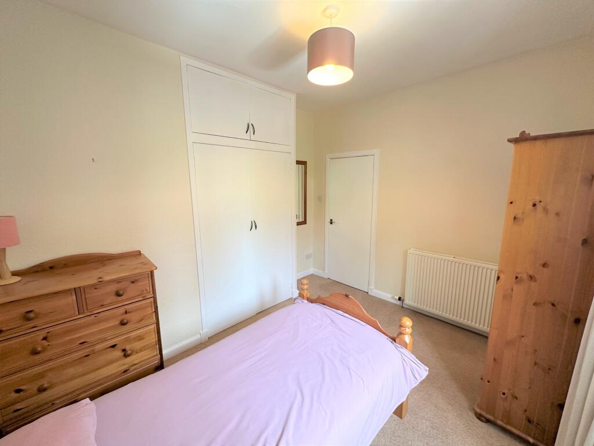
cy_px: 223
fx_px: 240
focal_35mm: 14
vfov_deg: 85.7
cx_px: 297
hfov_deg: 102.1
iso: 160
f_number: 2.2
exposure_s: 1/99
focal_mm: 2.22
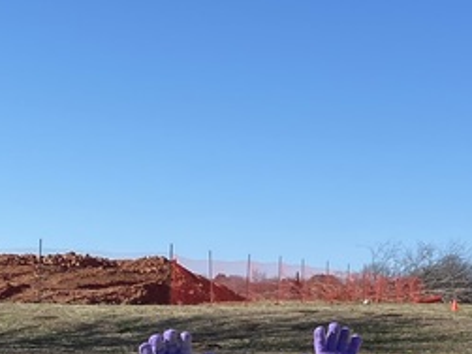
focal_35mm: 106
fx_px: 1445
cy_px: 345
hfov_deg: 16.7
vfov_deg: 13.8
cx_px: 732
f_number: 1.8
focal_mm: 4.25
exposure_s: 1/2625
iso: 32
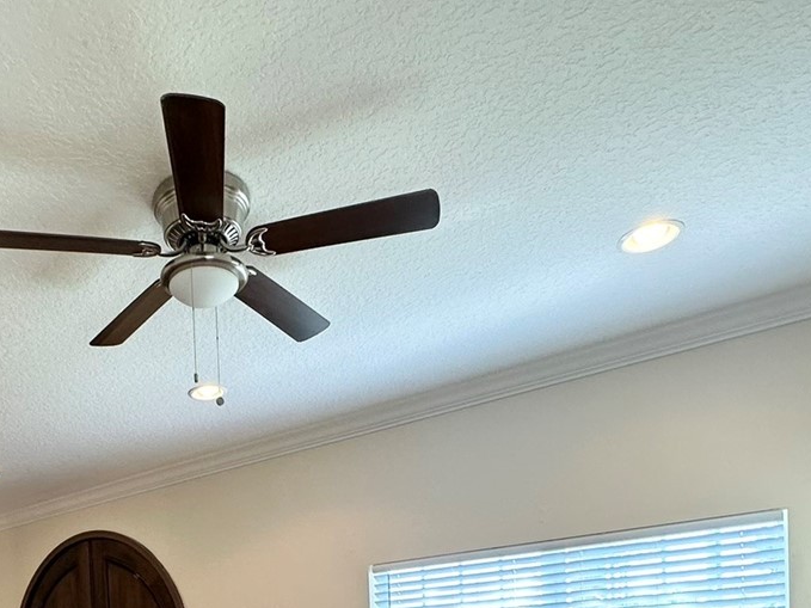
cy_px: 689
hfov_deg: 52.9
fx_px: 773
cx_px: 203
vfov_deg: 35.7
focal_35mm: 33
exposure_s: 1/120
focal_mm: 2.22
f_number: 2.2
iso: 125
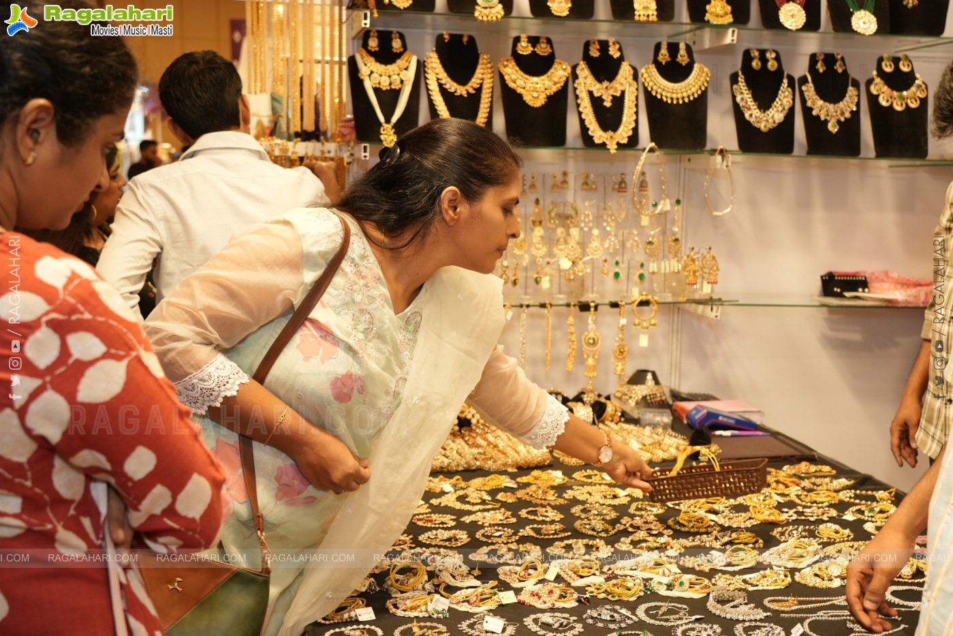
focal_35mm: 41
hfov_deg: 47.4
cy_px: 318
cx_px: 476
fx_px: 1085
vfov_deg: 32.6
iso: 1000
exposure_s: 1/125
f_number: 5
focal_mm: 41
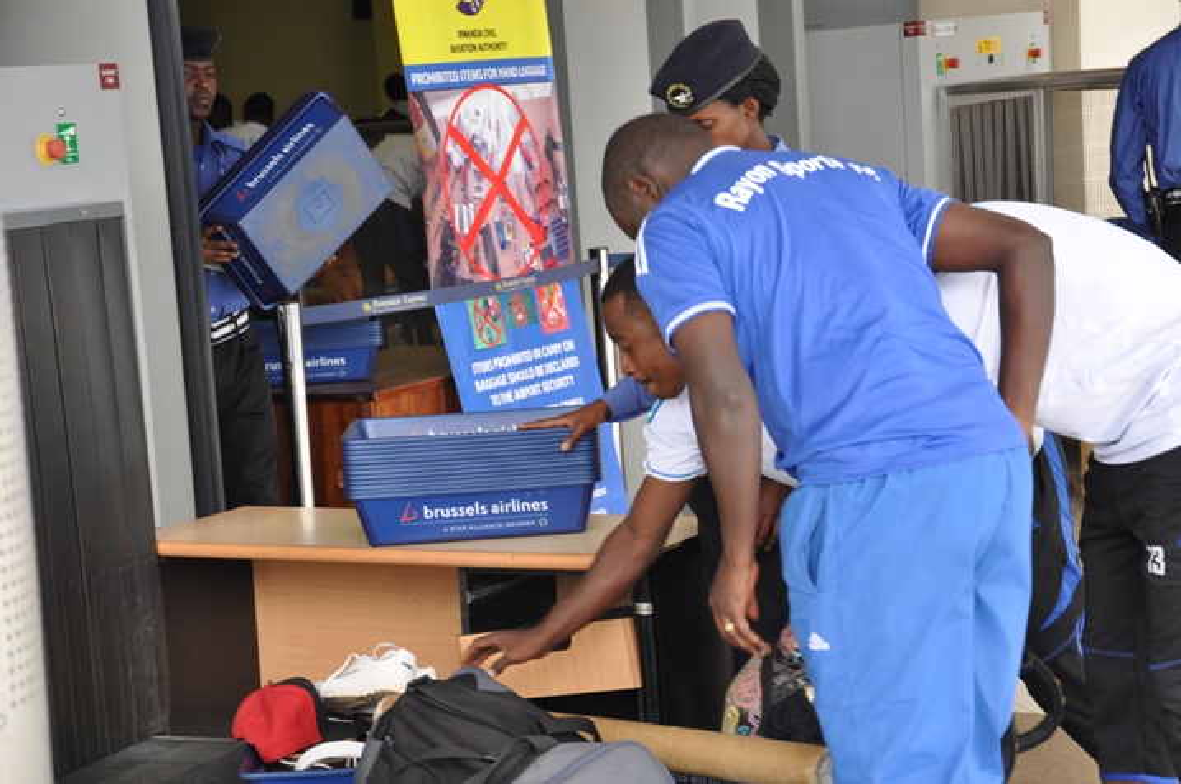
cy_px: 392
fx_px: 2850
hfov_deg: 23.4
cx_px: 590
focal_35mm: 87
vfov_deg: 15.7
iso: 500
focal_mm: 58
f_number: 5
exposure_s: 1/125
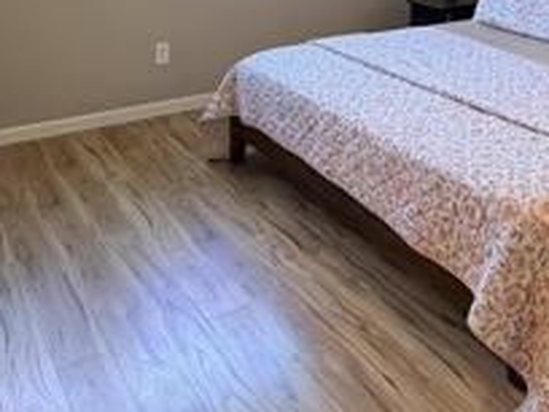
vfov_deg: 29.8
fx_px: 698
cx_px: 342
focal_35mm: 44
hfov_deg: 42.6
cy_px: -35
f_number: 2.2
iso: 320
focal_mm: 2.22
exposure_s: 1/60
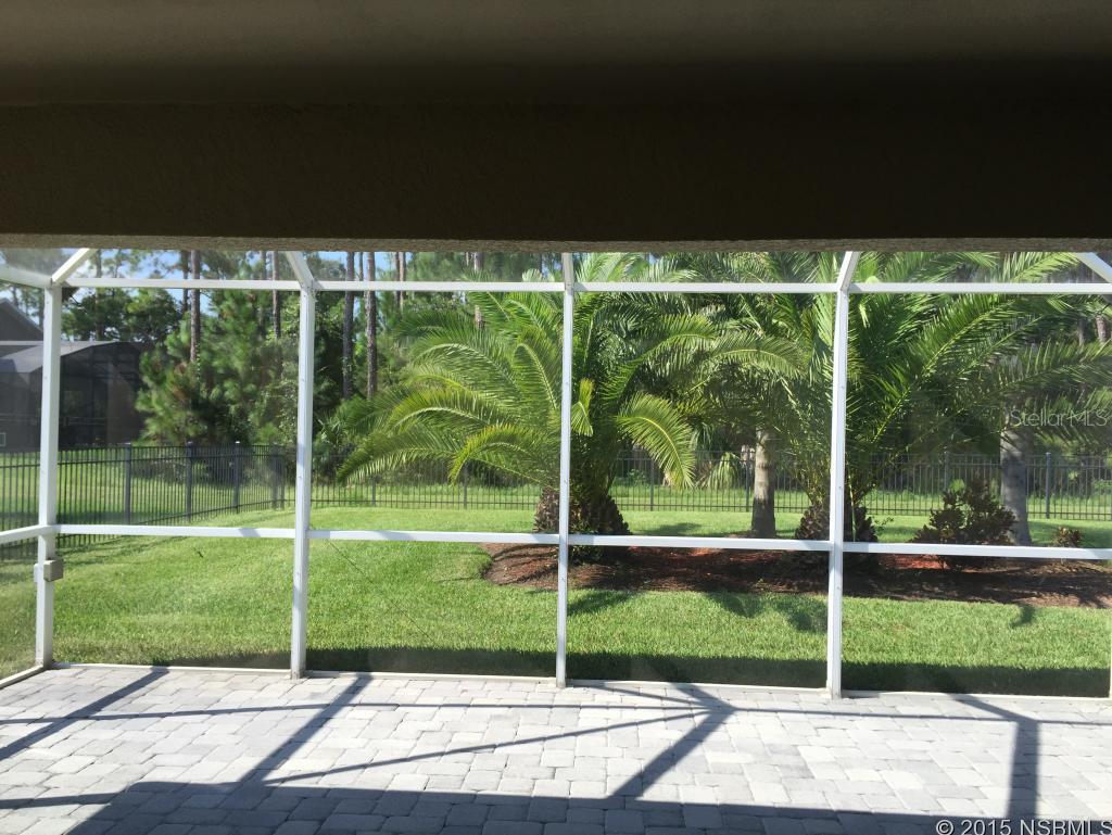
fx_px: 932
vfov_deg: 48.3
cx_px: 556
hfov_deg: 61.6
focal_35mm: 29
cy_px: 418
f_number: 2.2
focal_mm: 4.15
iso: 32
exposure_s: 1/775
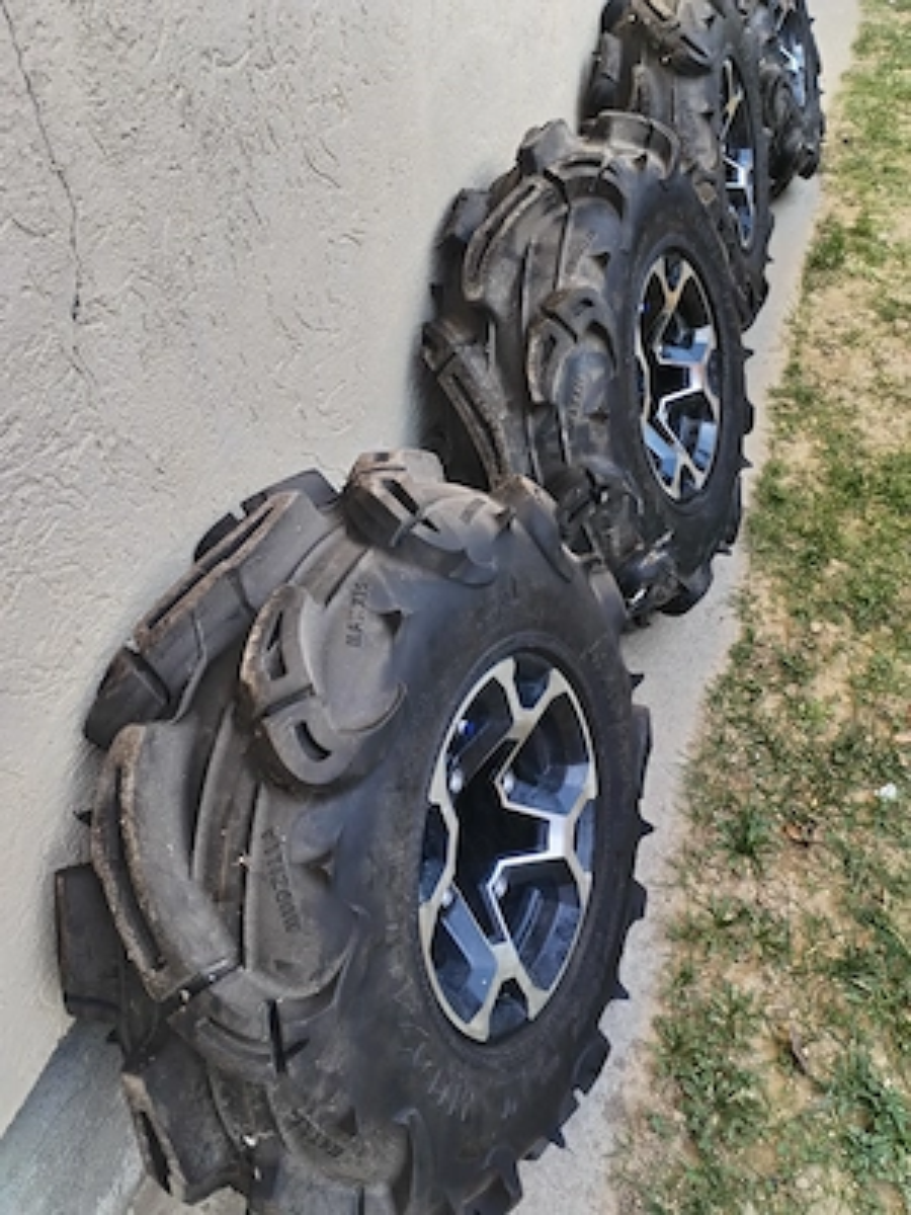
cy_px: 608
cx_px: 456
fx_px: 912
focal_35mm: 26
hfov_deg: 53.1
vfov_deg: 67.3
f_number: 1.8
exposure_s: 1/100
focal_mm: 4.75
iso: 107
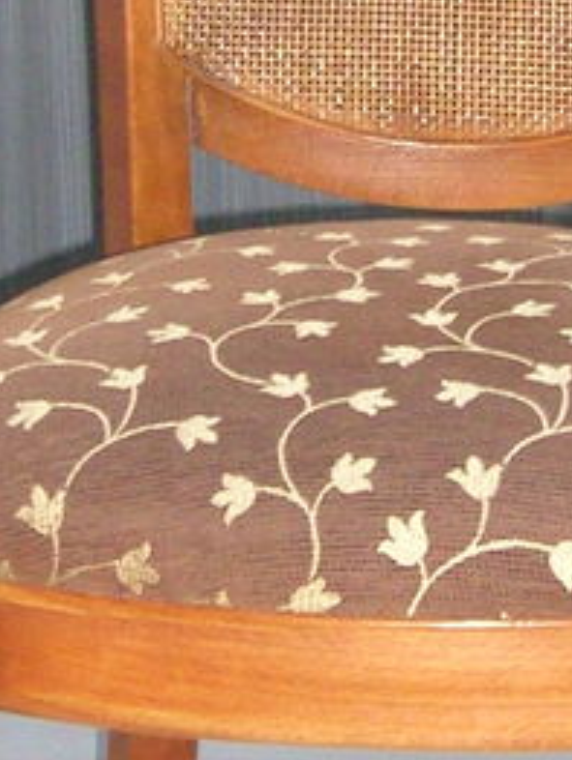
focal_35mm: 183
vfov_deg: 10.8
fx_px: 4025
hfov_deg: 8.1
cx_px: 482
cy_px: 241
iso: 200
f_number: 3.1
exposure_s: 1/60.1
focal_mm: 7.3
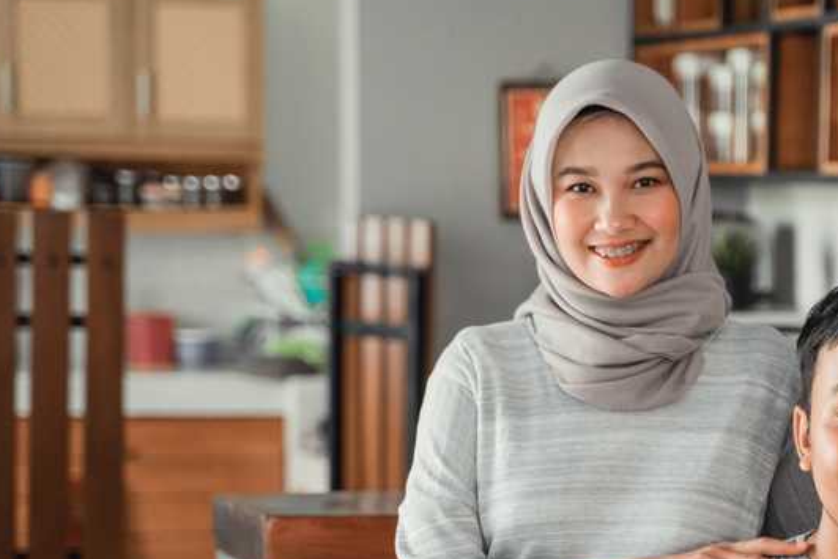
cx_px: 736
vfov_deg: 9.7
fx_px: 3283
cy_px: 513
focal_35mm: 141
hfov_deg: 14.4
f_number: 2.8
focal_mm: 67
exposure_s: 1/160
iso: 1600
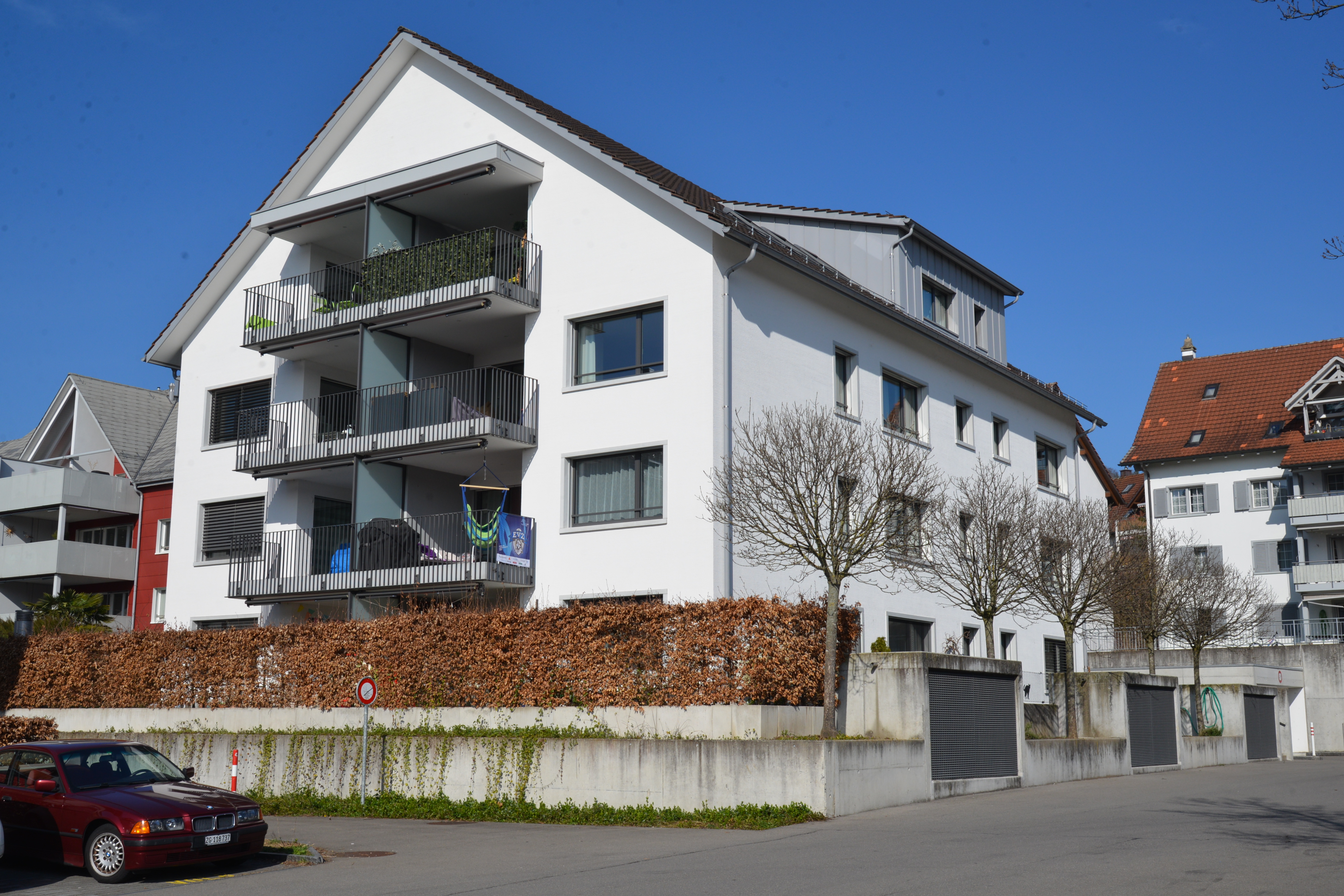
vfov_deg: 35.1
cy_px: 448
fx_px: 1419
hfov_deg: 50.7
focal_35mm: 38
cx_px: 672
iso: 400
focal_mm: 38
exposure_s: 1/640
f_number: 13
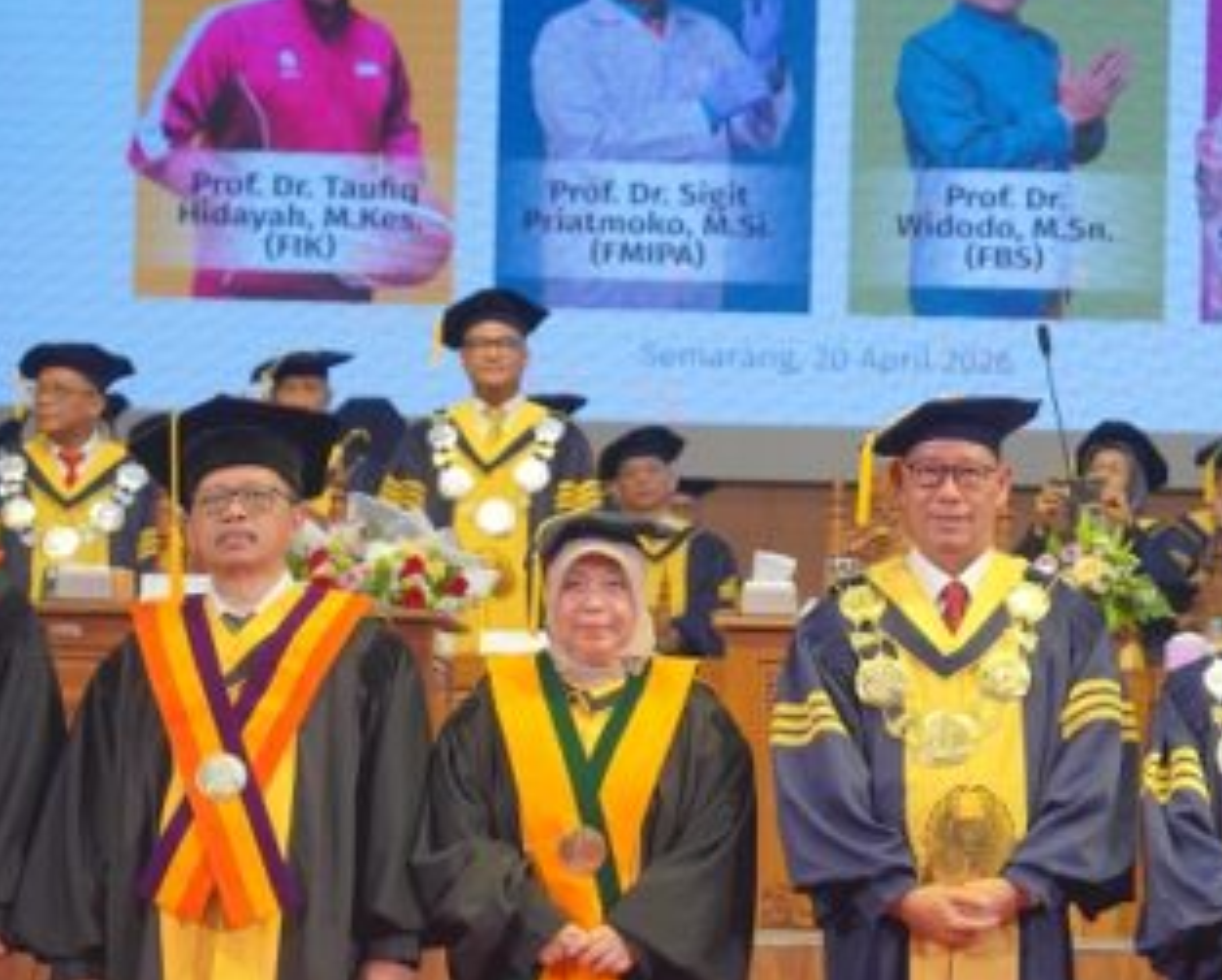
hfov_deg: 14.6
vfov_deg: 11.8
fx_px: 4742
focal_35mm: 131
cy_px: 615
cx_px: 964
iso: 2000
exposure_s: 1/80
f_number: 2.8
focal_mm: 57
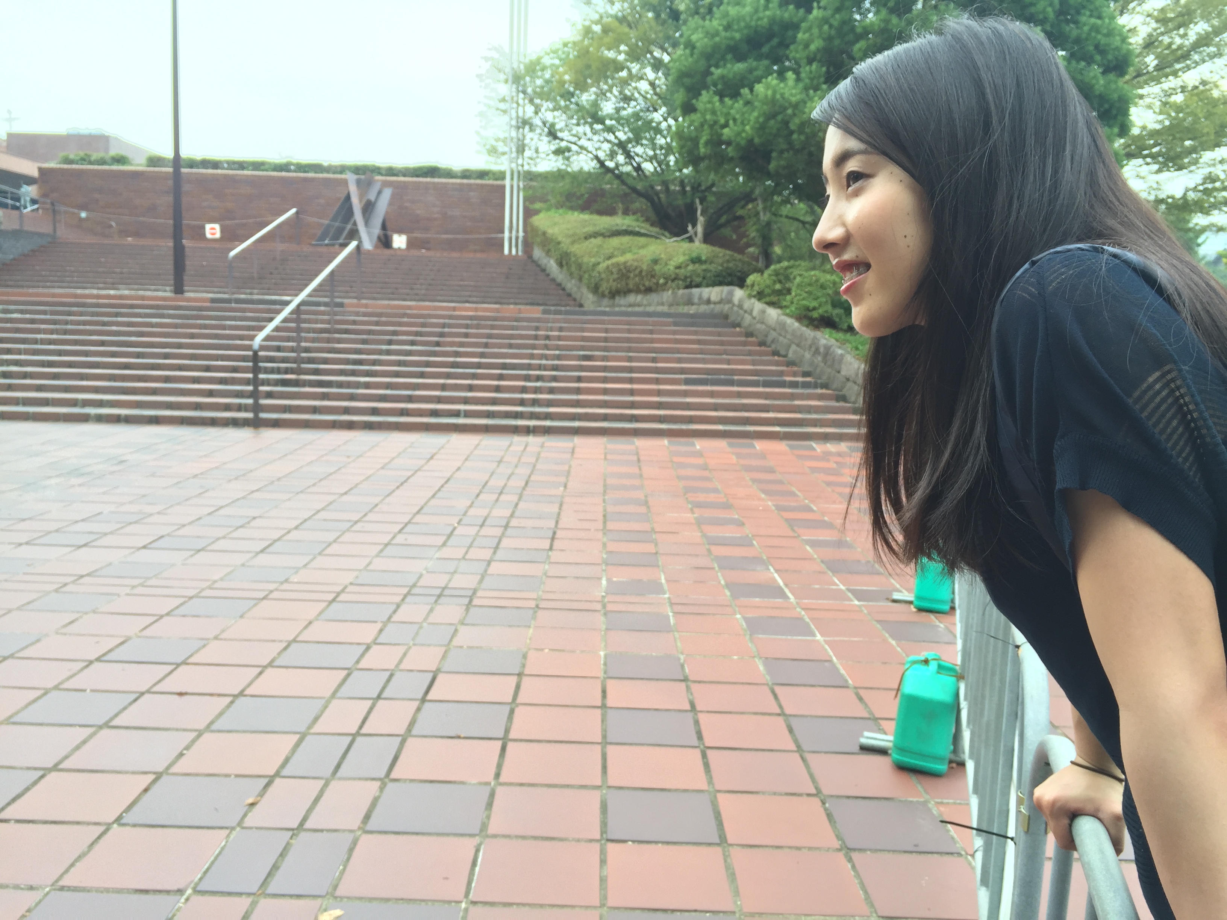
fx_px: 1028
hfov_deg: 61.7
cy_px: 460
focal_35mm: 29
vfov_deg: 48.2
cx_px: 614
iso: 32
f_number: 2.2
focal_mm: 4.15
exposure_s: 1/175
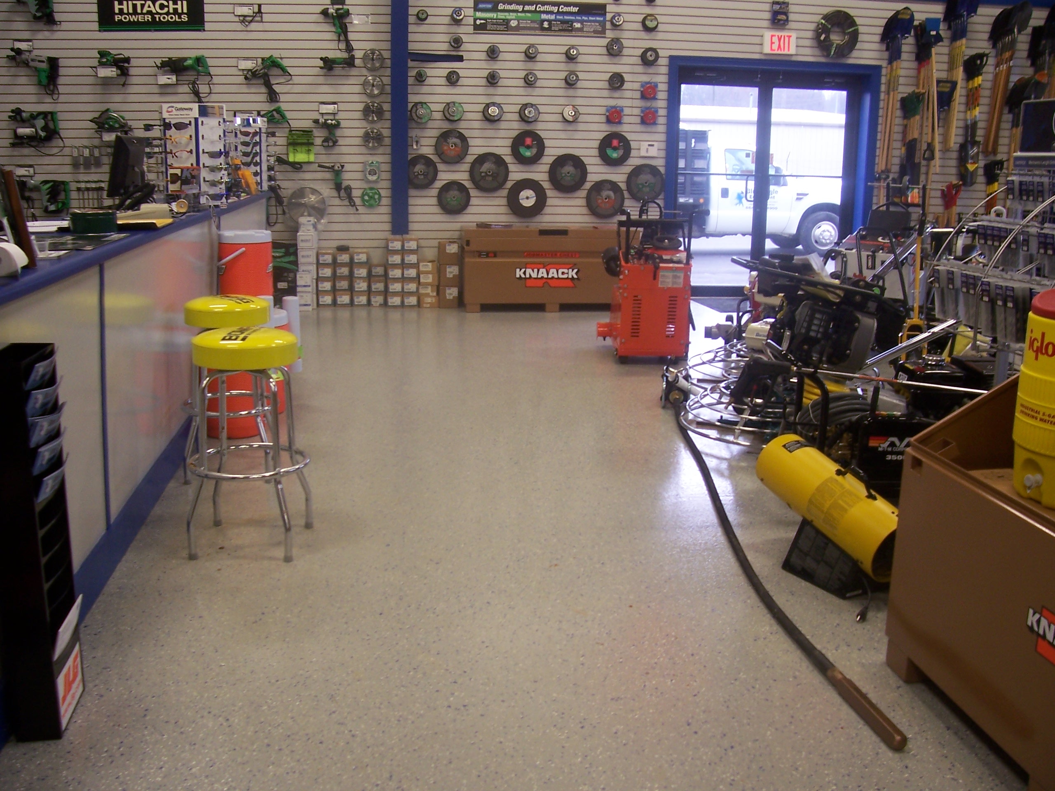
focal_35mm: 34
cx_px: 528
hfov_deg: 54.0
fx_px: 1036
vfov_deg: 41.8
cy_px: 396
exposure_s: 1/30
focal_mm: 5.6
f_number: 2.7
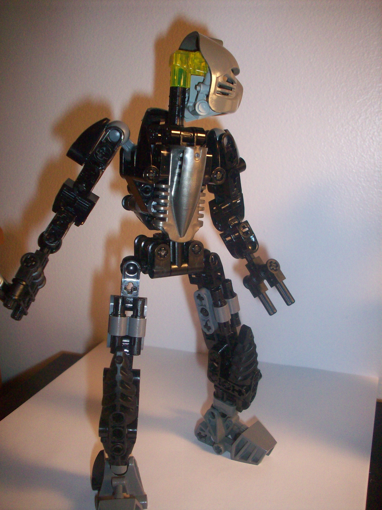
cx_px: 191
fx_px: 544
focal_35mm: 37
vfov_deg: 50.1
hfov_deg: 38.7
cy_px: 255
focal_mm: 6.2
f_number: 2.8
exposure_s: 1/64
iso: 160
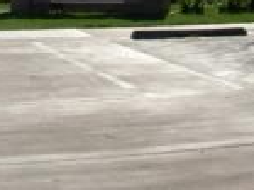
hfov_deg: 15.4
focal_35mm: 127
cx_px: 39
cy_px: -125
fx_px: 930
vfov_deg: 11.0
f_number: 4.9
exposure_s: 1/790
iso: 79
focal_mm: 6.3
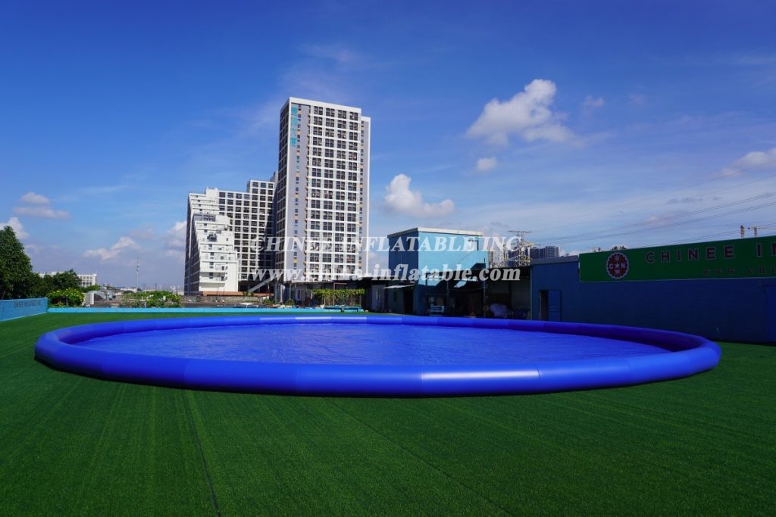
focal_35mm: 24
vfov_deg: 53.1
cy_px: 258
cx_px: 388
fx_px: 517
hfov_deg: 73.7
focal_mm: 16
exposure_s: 1/250
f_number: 10
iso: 100
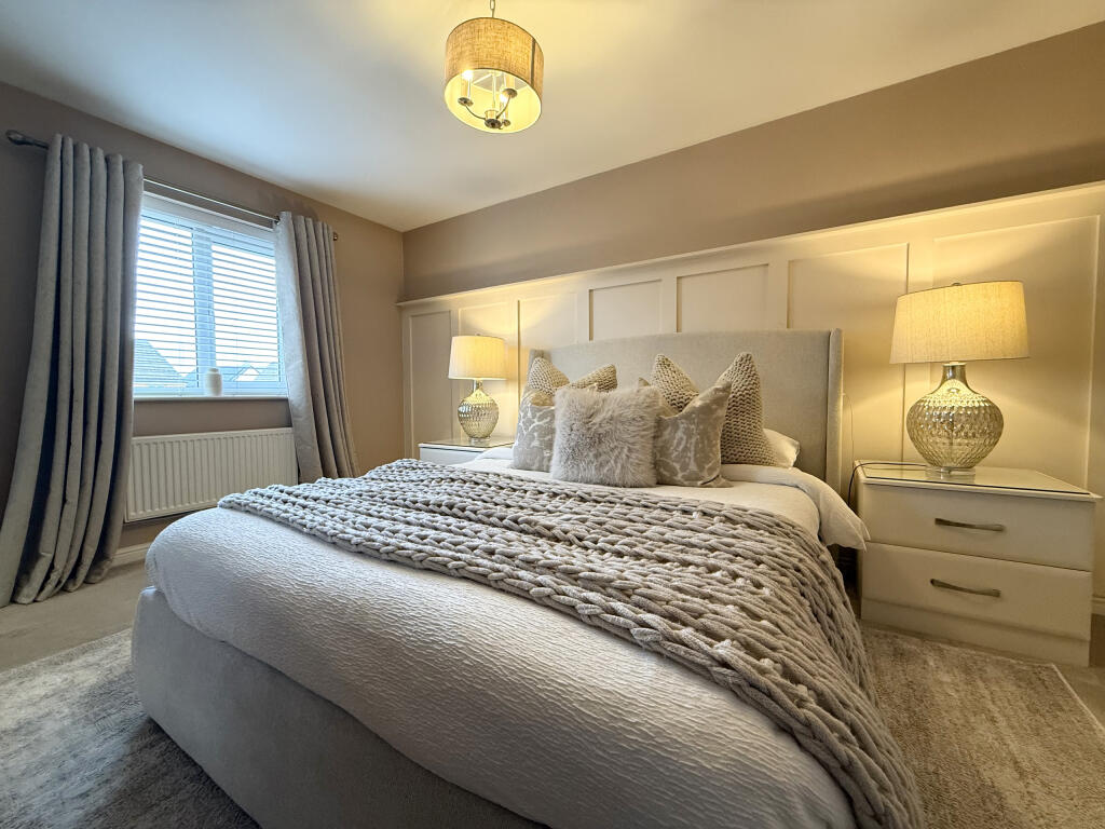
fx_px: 447
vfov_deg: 85.7
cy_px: 414
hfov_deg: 102.1
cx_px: 552
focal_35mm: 14
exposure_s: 1/99
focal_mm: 2.22
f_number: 2.2
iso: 250
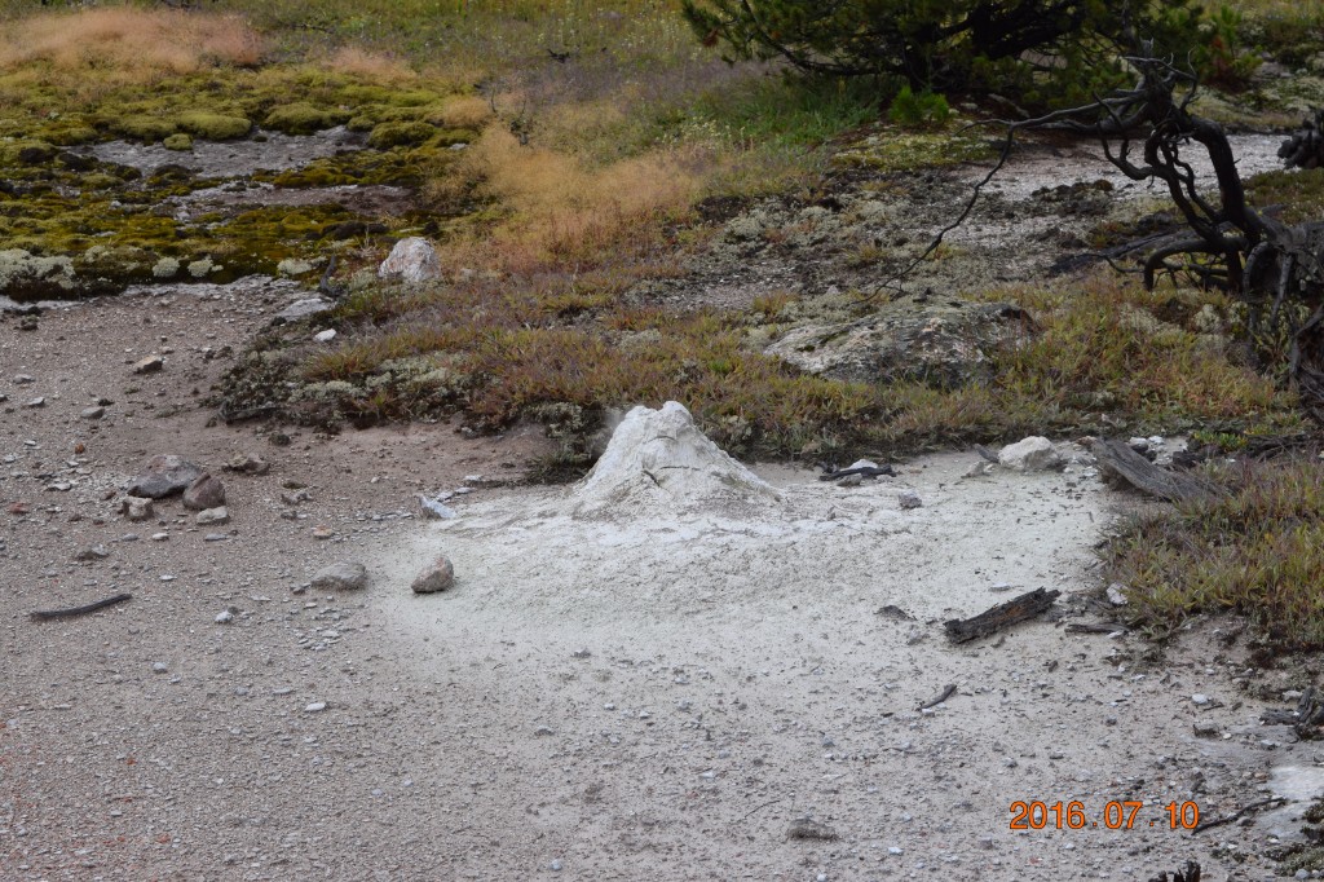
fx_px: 3033
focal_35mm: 82
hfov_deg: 24.6
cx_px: 662
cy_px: 441
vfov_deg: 16.5
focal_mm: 55
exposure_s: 1/320
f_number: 9
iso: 200
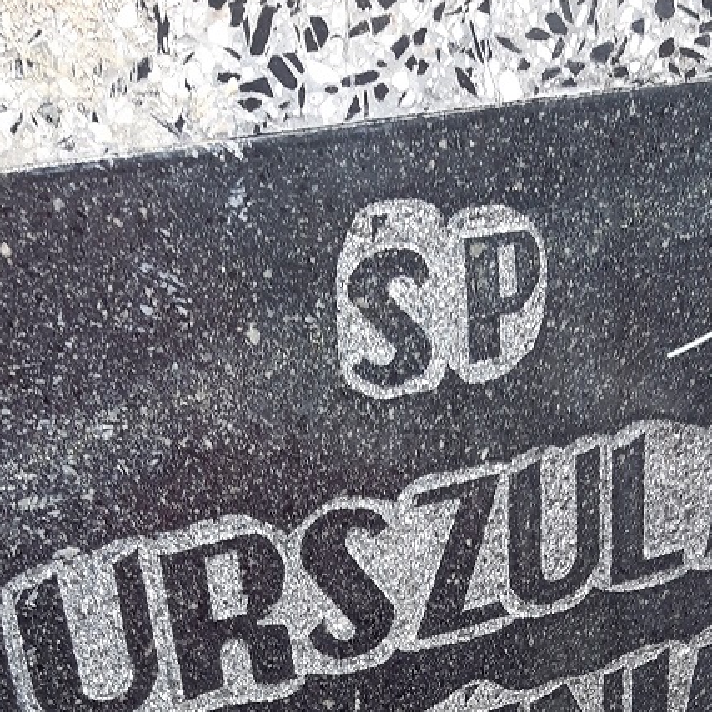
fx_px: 1443
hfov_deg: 27.7
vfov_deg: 25.2
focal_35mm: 62
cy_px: 832
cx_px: 424
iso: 64
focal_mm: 3.92
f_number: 1.7
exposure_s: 1/100
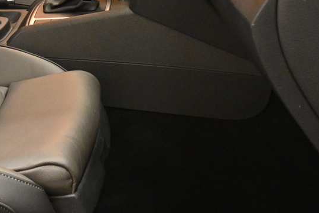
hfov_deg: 21.6
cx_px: -17
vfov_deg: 14.4
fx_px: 797
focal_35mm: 90
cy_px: -83
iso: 4000
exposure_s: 1/30
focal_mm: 20
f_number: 7.1
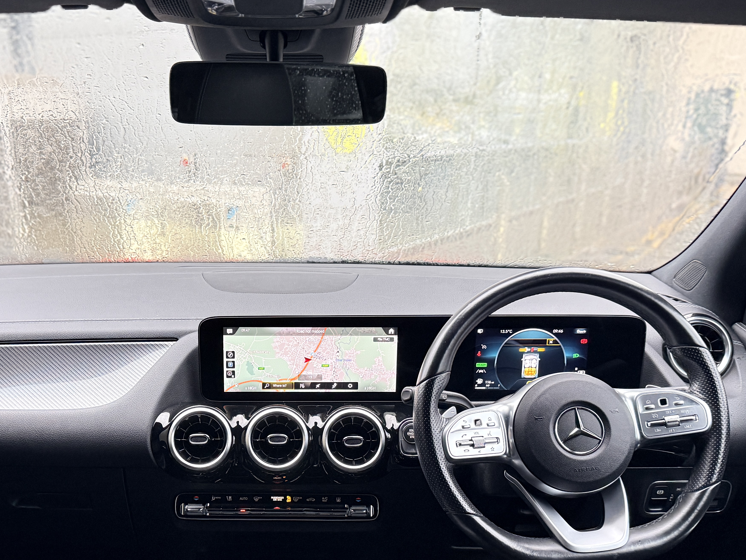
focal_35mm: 39
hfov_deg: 47.5
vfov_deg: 36.0
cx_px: 291
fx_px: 840
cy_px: 416
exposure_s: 1/59
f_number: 1.78
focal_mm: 6.76
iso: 320
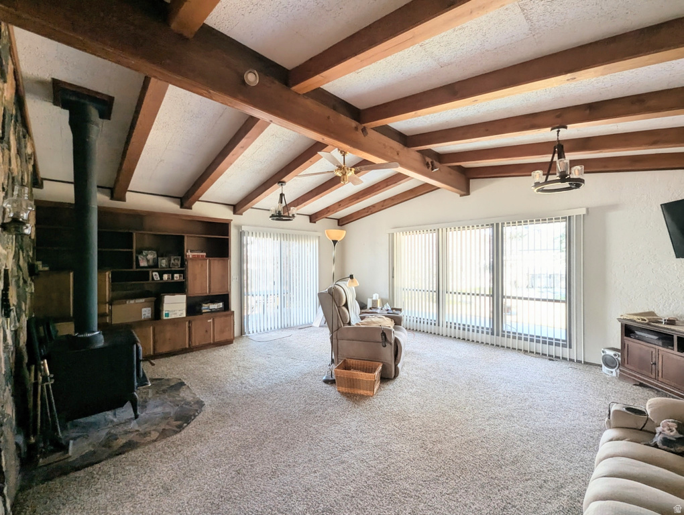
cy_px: 258
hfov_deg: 106.1
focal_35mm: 13
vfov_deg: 90.1
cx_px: 342
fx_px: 257
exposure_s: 1/52
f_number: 2.2
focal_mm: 1.95
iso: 55
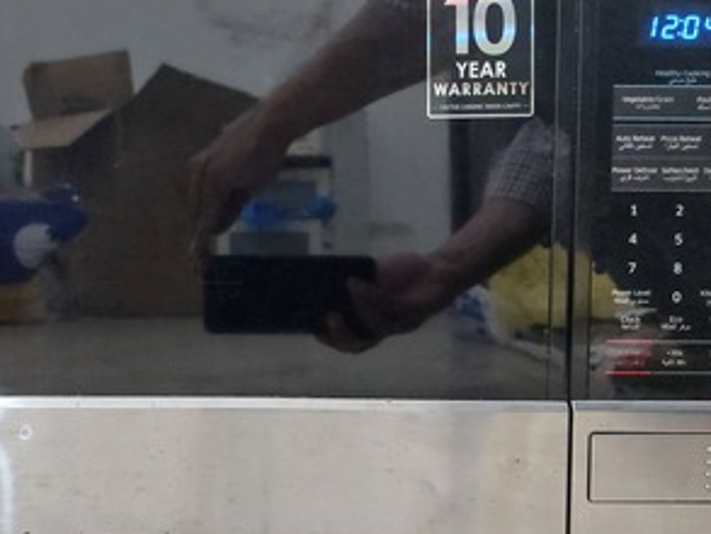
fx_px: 801
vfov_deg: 36.7
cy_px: 312
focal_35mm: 39
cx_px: 234
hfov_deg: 47.0
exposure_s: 1/24
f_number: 1.8
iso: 500
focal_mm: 5.23
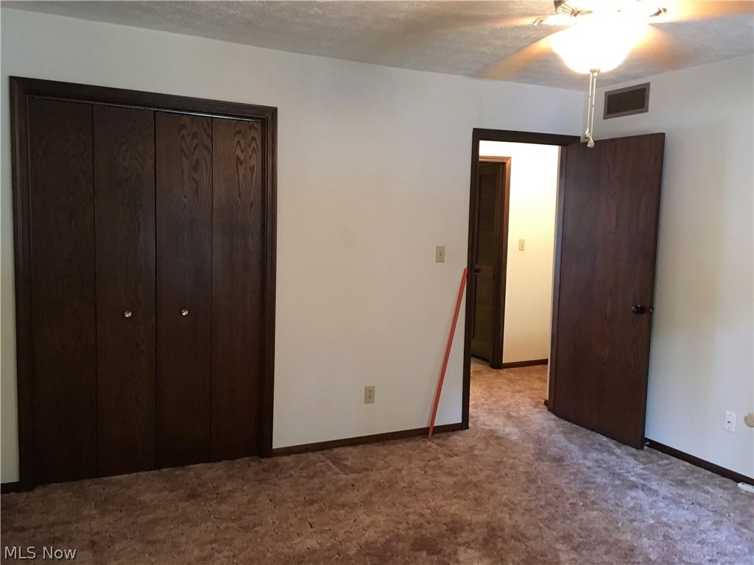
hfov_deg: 61.7
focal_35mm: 29
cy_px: 282
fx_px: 632
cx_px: 377
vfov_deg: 48.2
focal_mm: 4.15
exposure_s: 1/15
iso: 400
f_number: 2.2
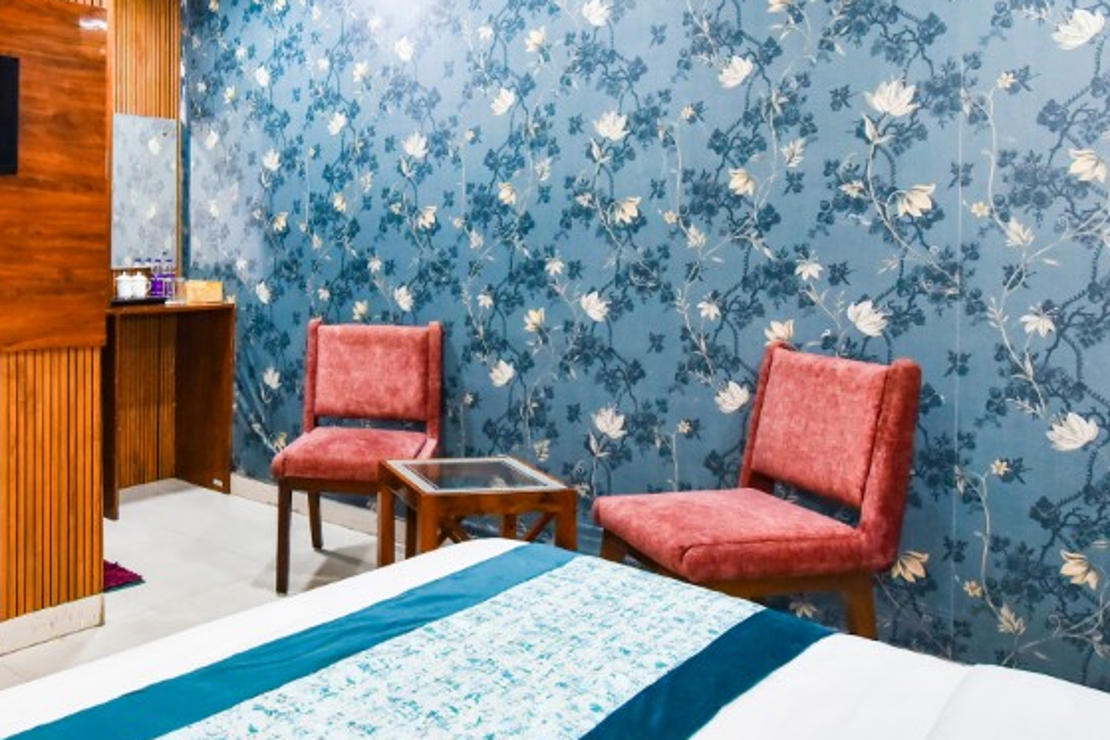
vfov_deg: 41.9
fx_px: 956
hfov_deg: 56.8
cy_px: 261
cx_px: 259
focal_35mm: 31
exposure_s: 1/50
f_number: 7.1
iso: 2000
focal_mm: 16
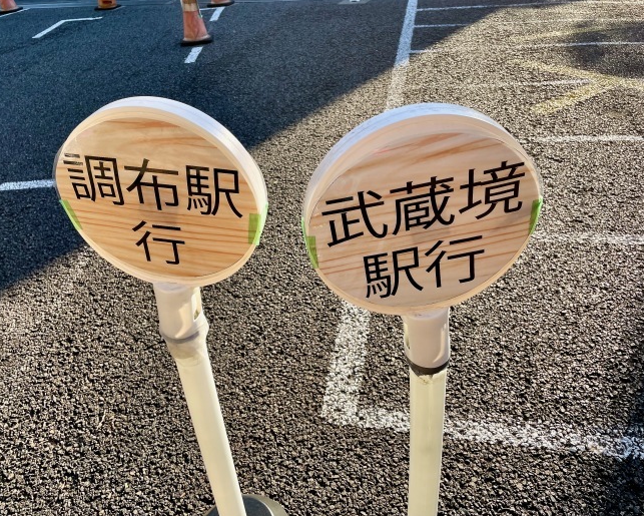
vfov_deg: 51.6
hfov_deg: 62.2
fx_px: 534
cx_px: 316
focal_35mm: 28
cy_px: 256
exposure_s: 1/807
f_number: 1.6
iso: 32
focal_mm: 4.2
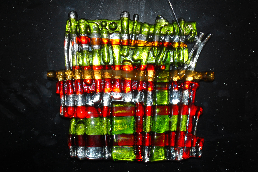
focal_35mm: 82
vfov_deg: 16.5
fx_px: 591
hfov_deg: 24.6
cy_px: 86
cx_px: 129
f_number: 5.6
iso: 400
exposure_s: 1/60
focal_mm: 55
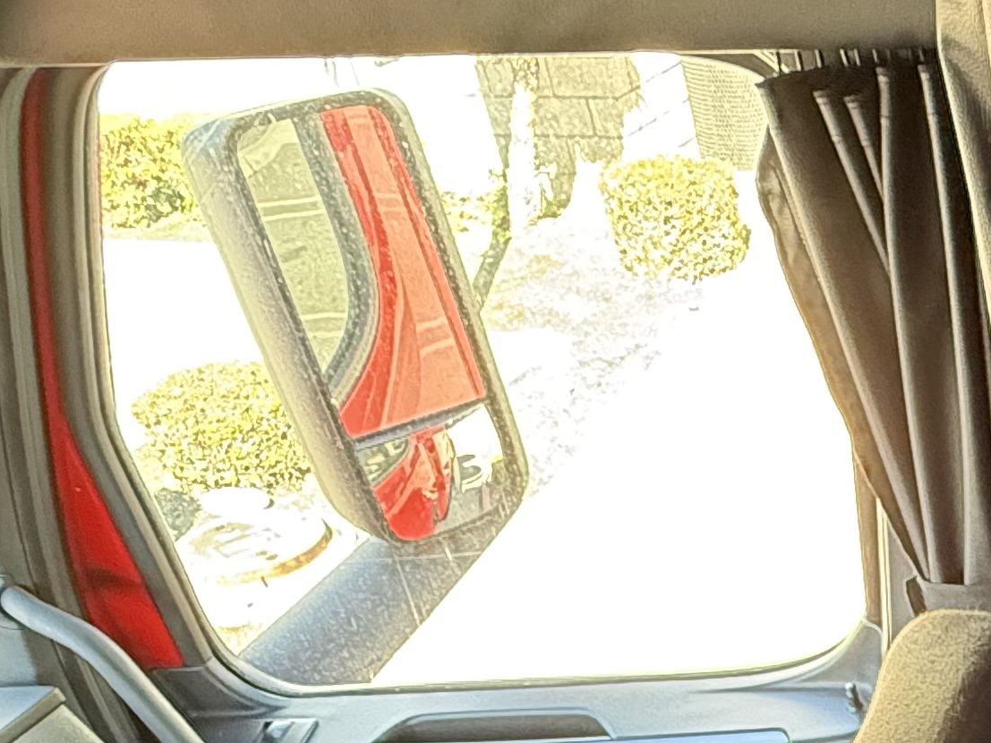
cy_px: 1003
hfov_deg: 32.3
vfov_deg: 24.4
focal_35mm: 51
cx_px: 1132
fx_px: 1460
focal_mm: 2.22
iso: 500
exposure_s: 1/60
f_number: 2.2
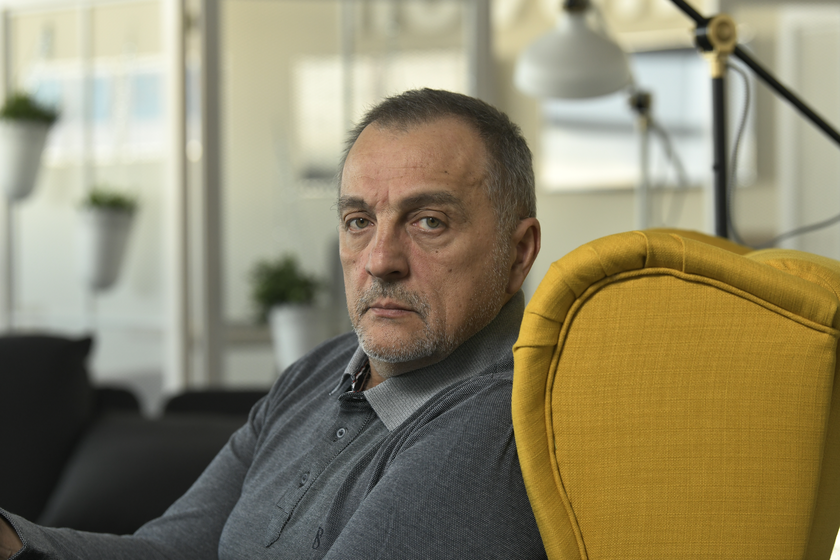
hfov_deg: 18.6
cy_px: 280
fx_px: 2566
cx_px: 420
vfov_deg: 12.5
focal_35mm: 110
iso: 1600
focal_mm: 110
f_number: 4.5
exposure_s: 1/125
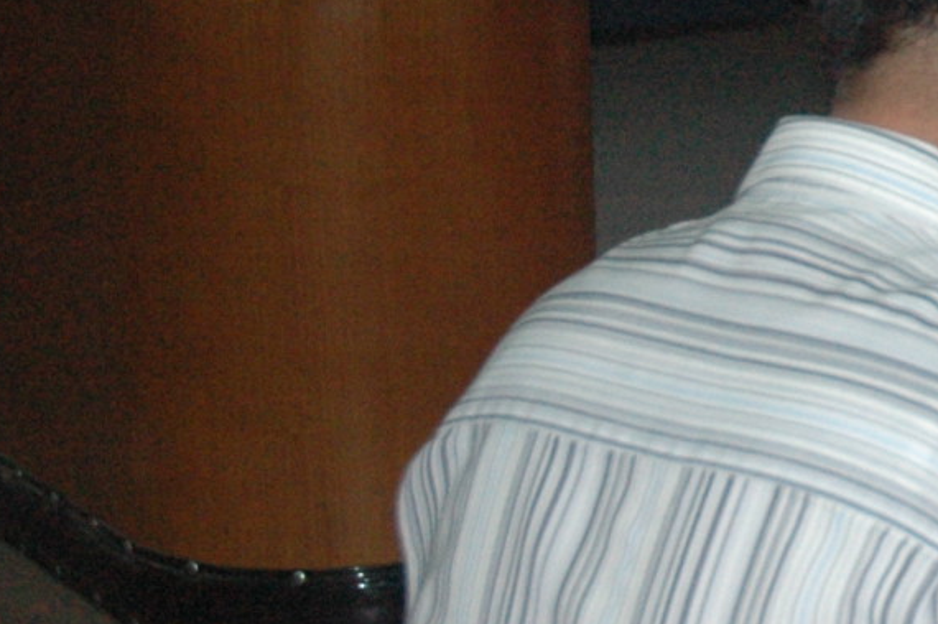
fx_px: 4451
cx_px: 1795
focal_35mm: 171
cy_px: -112
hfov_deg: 11.1
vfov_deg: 7.9
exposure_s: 1/350
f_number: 4
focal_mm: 29
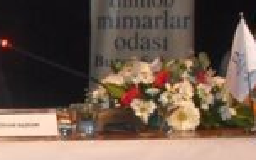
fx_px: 1298
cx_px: -429
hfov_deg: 9.5
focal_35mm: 186
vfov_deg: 7.0
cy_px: 128
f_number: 3.5
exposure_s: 1/60
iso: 2800
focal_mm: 18
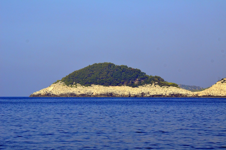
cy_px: 75
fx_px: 1146
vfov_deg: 7.5
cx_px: 113
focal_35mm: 183
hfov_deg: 11.3
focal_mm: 122
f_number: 9
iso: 640
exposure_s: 1/1250
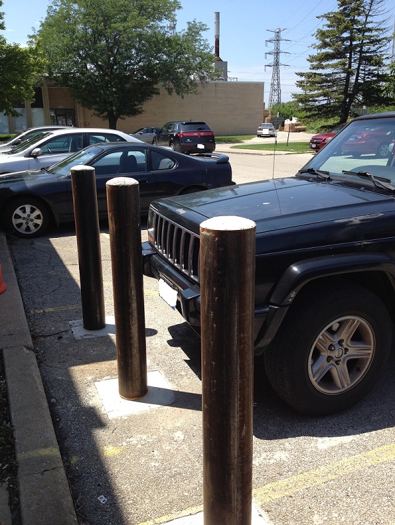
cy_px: 262
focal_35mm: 35
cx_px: 198
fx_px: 532
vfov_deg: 52.6
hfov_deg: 40.7
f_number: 2.4
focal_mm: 4.28
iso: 50
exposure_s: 1/1004
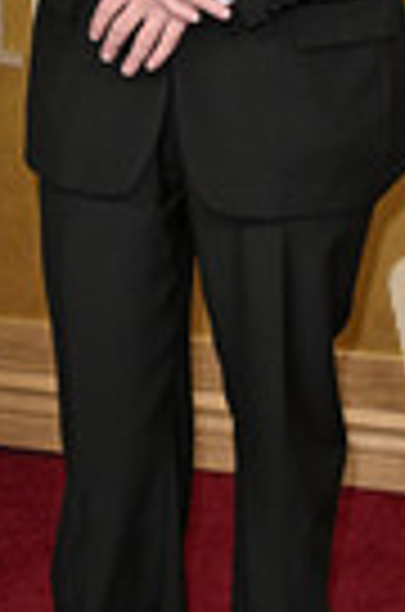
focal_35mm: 147
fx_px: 2493
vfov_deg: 13.9
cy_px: 76
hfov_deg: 9.3
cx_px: 212
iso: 2500
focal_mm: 50
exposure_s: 1/320
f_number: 5
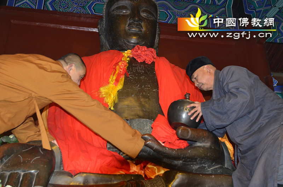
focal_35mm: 36
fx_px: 282
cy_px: 94
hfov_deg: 53.2
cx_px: 142
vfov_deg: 36.7
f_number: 4
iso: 800
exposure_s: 1/60
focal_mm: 24
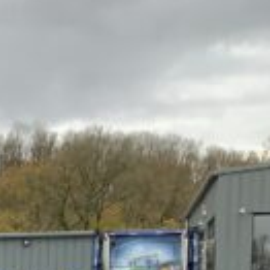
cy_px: 414
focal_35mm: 125
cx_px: -305
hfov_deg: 12.1
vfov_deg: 13.1
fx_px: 1103
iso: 16
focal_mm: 3
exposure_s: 1/143
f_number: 1.8
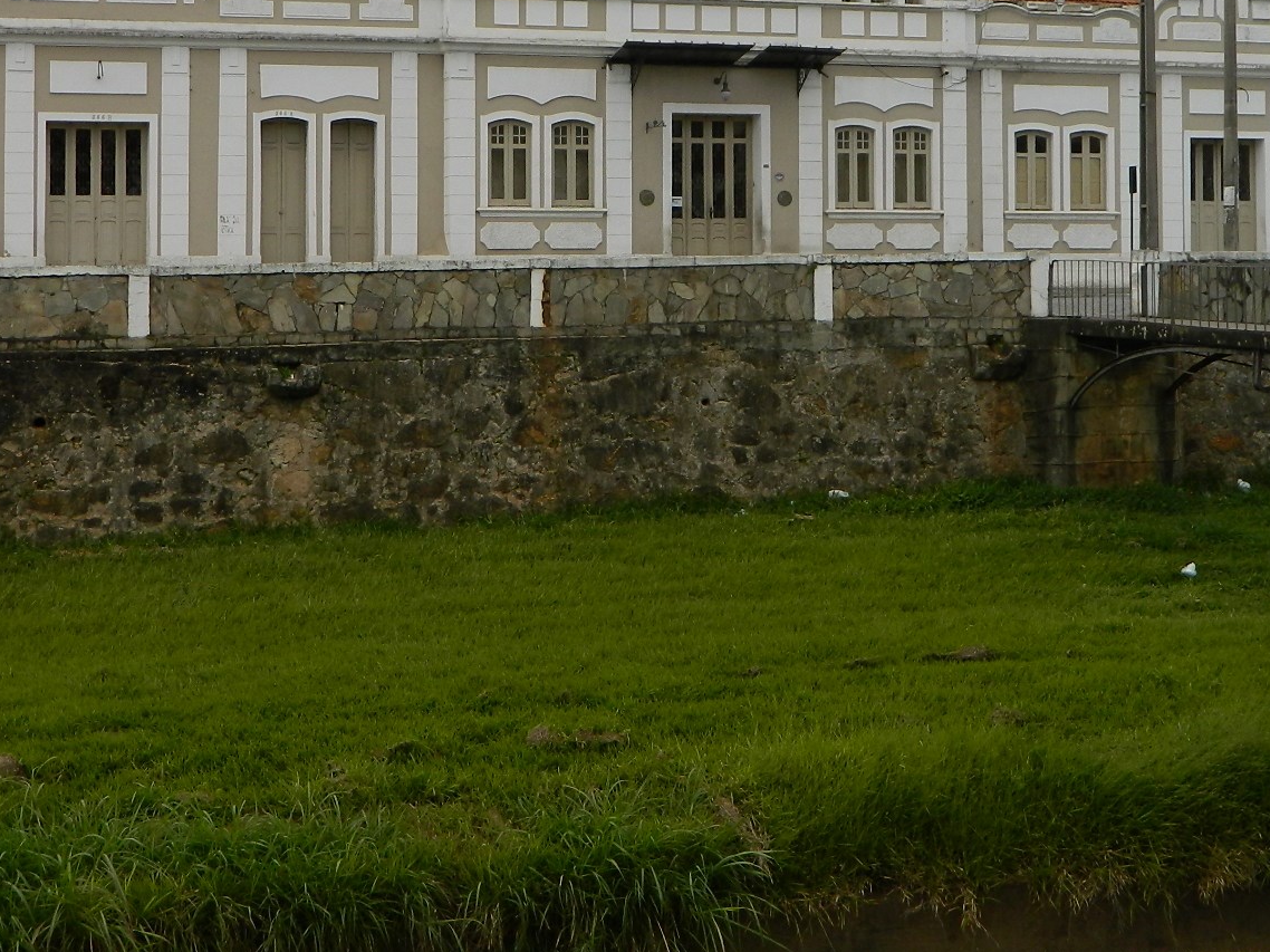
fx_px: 2311
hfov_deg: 30.7
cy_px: 162
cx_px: 584
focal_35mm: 63
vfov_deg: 22.9
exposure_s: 1/250
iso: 80
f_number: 3.3
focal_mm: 6.2
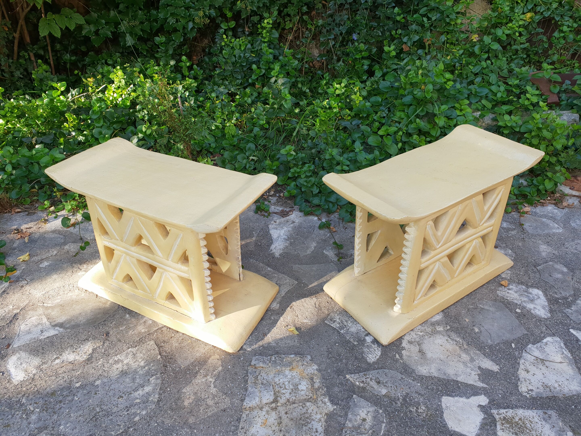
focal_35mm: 26
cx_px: 290
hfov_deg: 67.3
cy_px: 218
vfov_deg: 53.1
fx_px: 436
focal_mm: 4.3
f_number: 2.4
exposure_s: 1/113
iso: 50
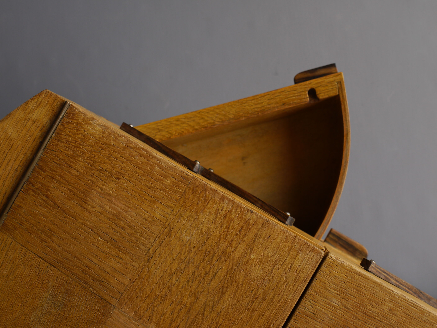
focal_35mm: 52
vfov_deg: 28.0
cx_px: 218
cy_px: 164
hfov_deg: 36.8
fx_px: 656
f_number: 5
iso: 100
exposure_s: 1/100
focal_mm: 26
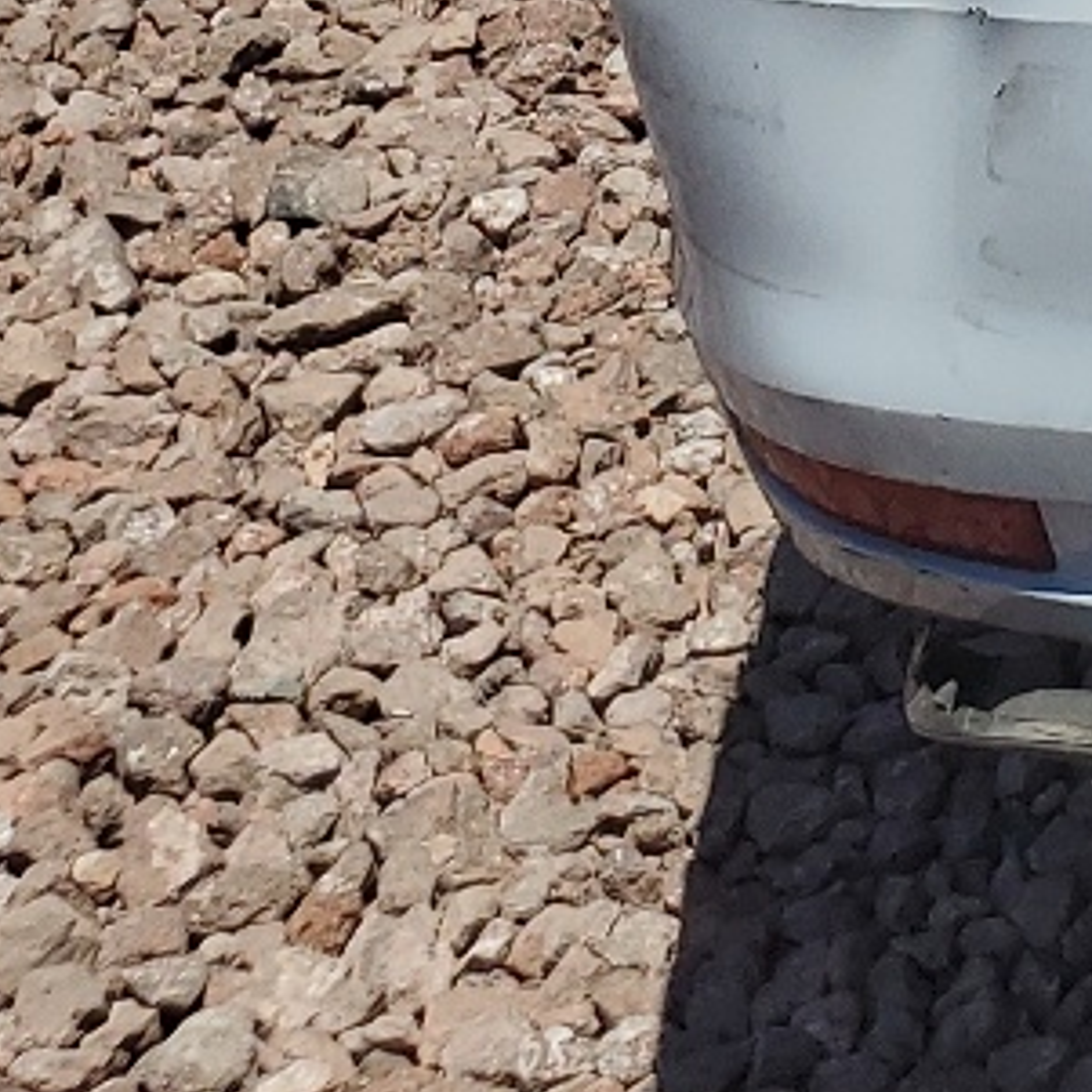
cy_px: -686
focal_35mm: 122
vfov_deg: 13.3
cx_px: 2278
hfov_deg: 12.4
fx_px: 4354
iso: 50
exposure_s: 1/10000
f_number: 1.5
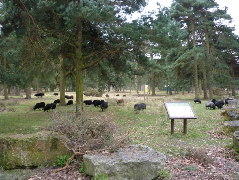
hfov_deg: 52.6
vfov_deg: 40.7
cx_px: 113
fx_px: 242
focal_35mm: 35
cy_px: 91
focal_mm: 5.5
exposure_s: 1/200
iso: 320
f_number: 2.8
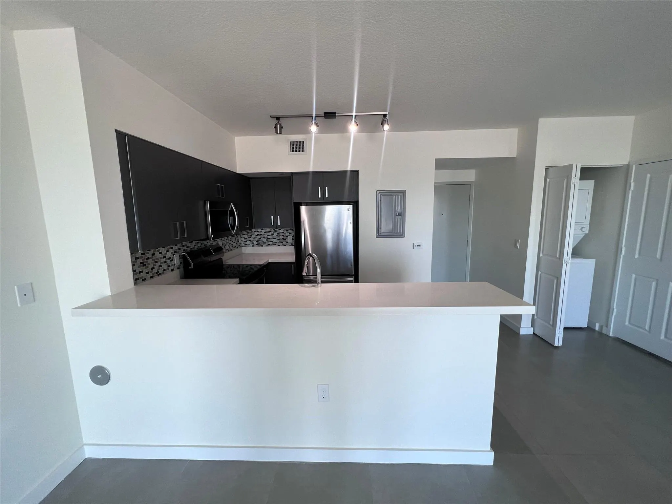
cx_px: 336
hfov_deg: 106.2
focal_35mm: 13
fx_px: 252
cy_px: 252
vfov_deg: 89.9
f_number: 1.8
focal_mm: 1.57
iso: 80
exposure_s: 1/120
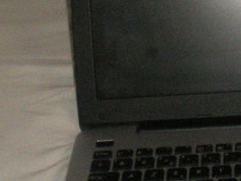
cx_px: 283
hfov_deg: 14.1
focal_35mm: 136
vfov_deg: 10.9
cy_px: 27
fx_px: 948
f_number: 3.1
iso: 400
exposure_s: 1/50
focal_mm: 6.3
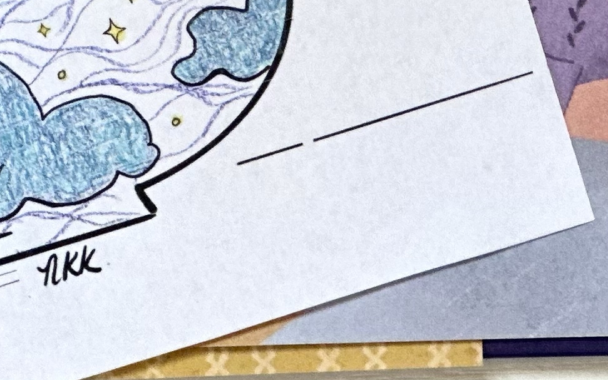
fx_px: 5618
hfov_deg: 6.2
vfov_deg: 3.8
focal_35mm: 339
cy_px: -438
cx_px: 285
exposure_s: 1/120
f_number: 2.8
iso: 160
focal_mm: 9
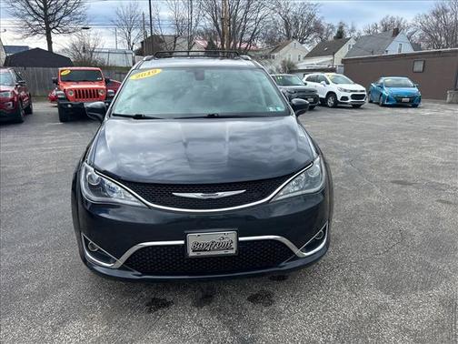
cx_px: 229
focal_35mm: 26
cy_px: 172
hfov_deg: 67.3
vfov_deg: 53.1
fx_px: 344
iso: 50
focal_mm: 5.7
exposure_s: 1/1621
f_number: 1.5
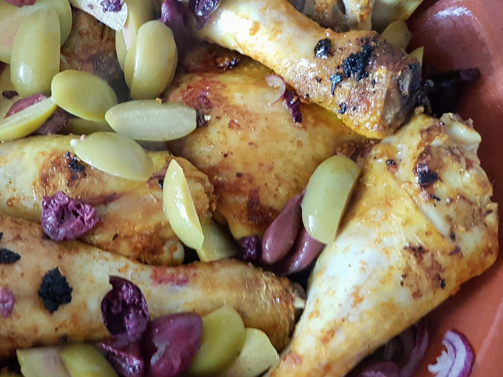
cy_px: 199
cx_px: 126
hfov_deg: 42.5
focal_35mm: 43
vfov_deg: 33.6
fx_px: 625
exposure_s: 1/25
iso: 200
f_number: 1.7
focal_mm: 4.2
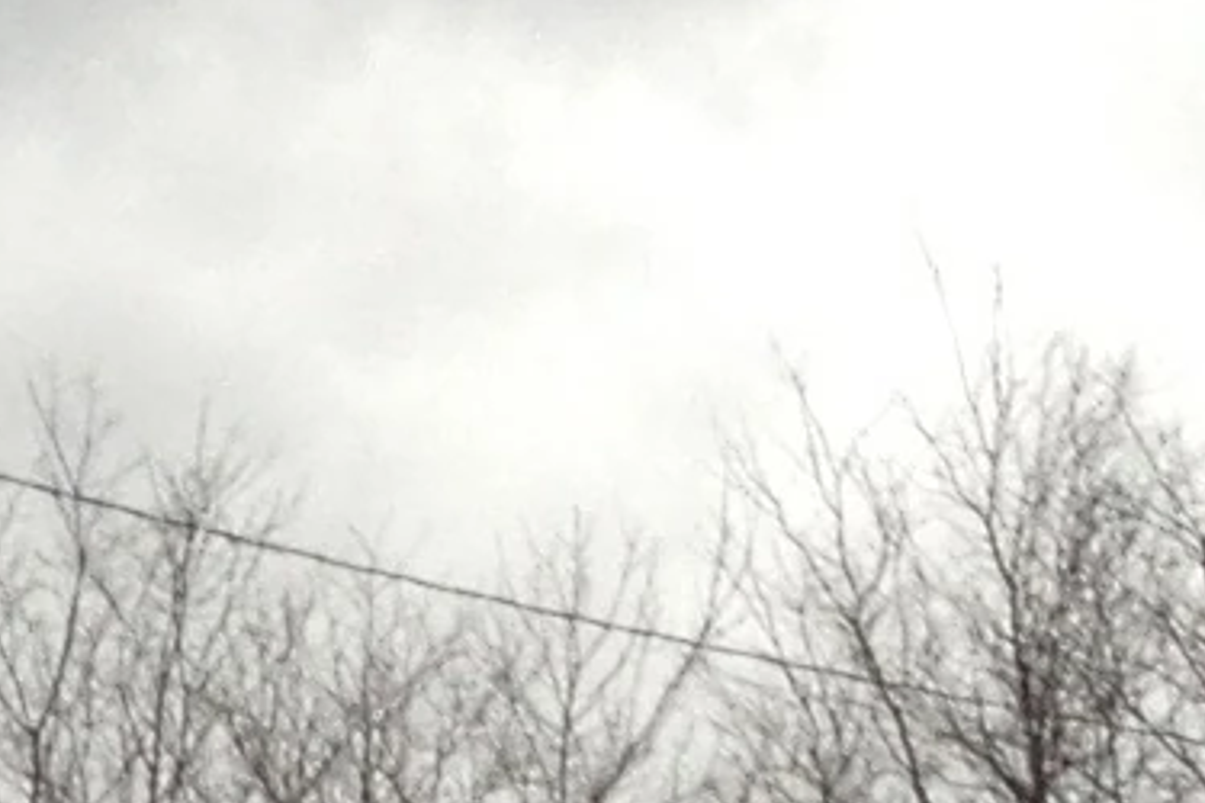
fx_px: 10007
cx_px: -103
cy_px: 3254
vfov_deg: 4.3
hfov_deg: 6.9
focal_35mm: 299
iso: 50
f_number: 2.4
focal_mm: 4.13
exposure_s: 1/337
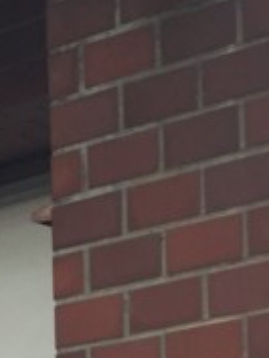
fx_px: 1739
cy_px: 821
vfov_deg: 10.4
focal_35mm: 168
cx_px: -433
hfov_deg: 8.0
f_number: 2.2
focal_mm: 4.15
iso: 40
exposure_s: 1/60
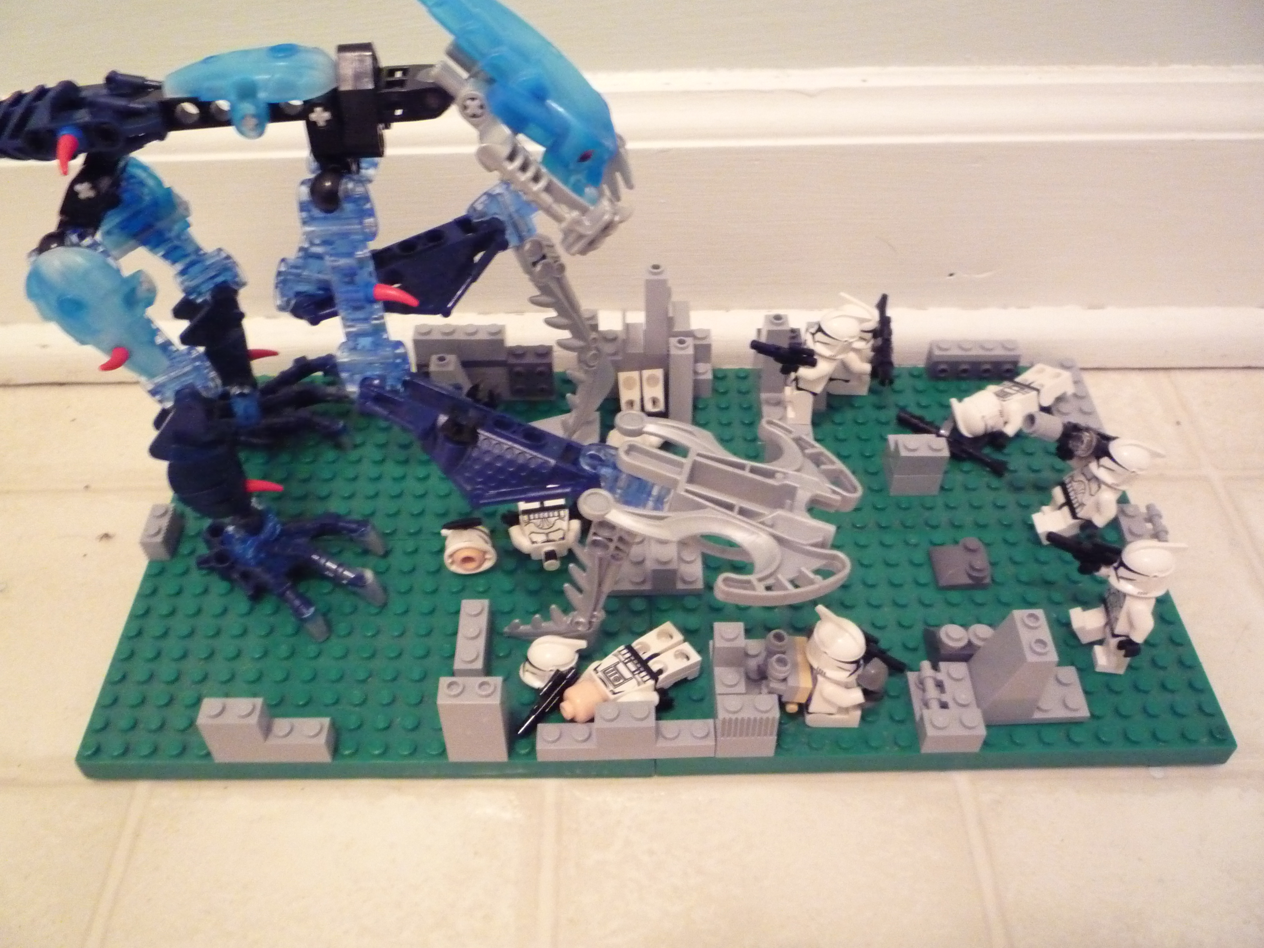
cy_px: 474
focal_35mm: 30
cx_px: 632
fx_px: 1095
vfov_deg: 46.8
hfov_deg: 60.0
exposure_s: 1/8
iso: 800
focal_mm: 5.2
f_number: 3.3
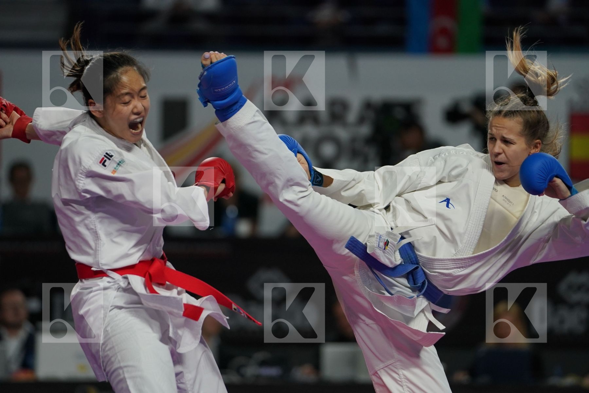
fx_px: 4908
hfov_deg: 6.9
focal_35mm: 300
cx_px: 294
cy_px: 196
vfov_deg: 4.6
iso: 1000
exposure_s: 1/1000
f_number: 2.8
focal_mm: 200
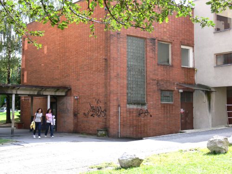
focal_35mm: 54
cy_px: 87
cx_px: 116
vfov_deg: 27.0
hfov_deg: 35.5
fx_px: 362
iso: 80
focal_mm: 11.5
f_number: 4
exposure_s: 1/125
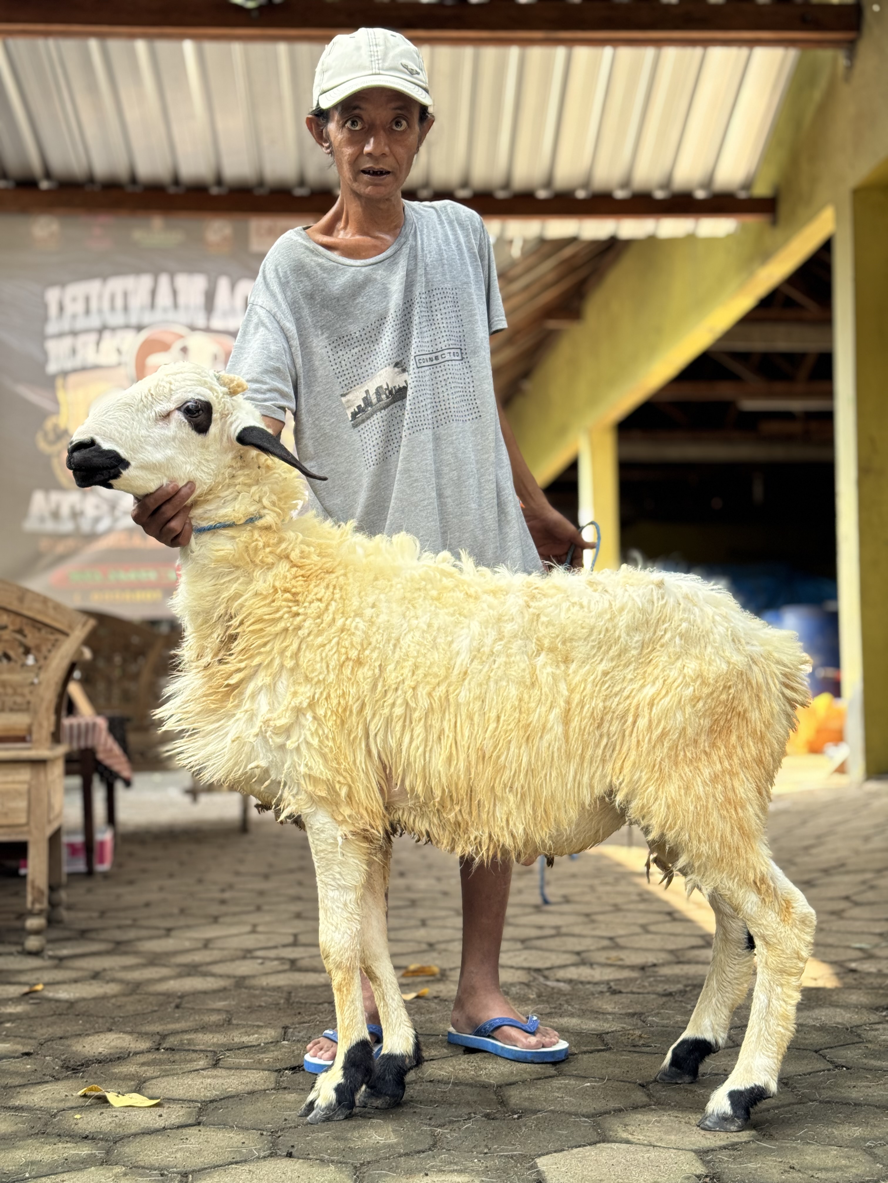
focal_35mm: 48
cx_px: 444
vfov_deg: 39.7
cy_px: 592
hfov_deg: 30.3
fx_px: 1642
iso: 64
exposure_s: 1/121
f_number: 1.78
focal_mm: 6.76
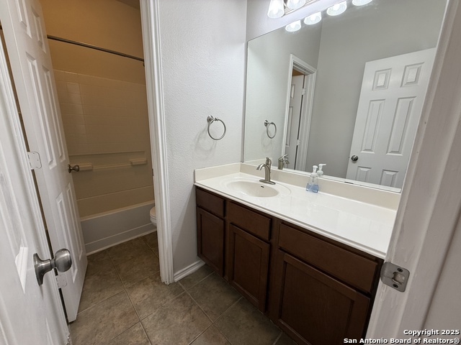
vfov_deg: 85.7
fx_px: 186
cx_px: 230
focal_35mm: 14
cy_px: 172
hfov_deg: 102.1
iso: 64
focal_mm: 2.22
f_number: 2.2
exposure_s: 1/120
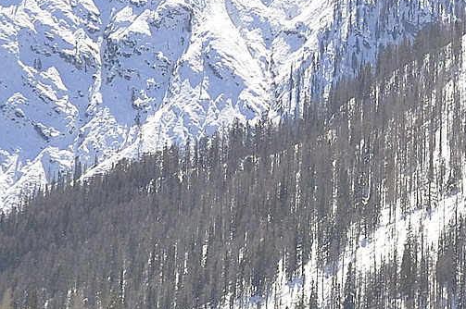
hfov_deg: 10.9
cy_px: -357
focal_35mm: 186
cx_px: 533
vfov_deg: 7.0
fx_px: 2405
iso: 200
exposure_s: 1/1000
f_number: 6.3
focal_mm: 26
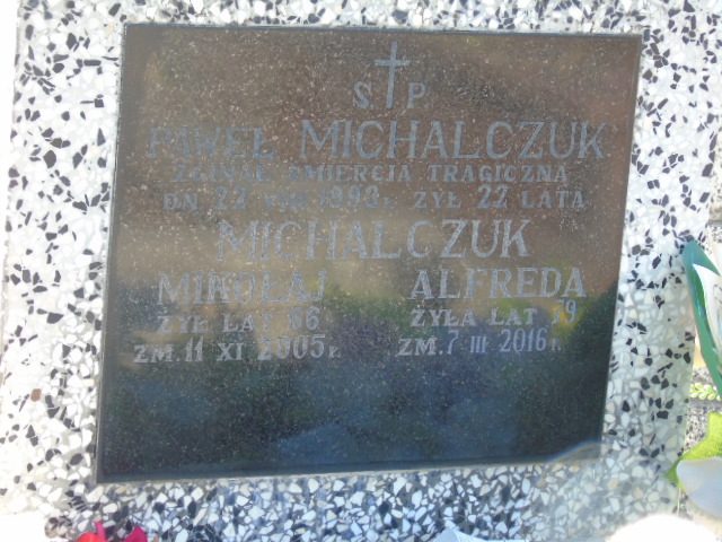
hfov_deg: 13.9
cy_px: 271
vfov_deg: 10.4
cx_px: 361
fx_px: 2962
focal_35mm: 142
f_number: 4.7
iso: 320
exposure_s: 1/125
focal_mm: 25
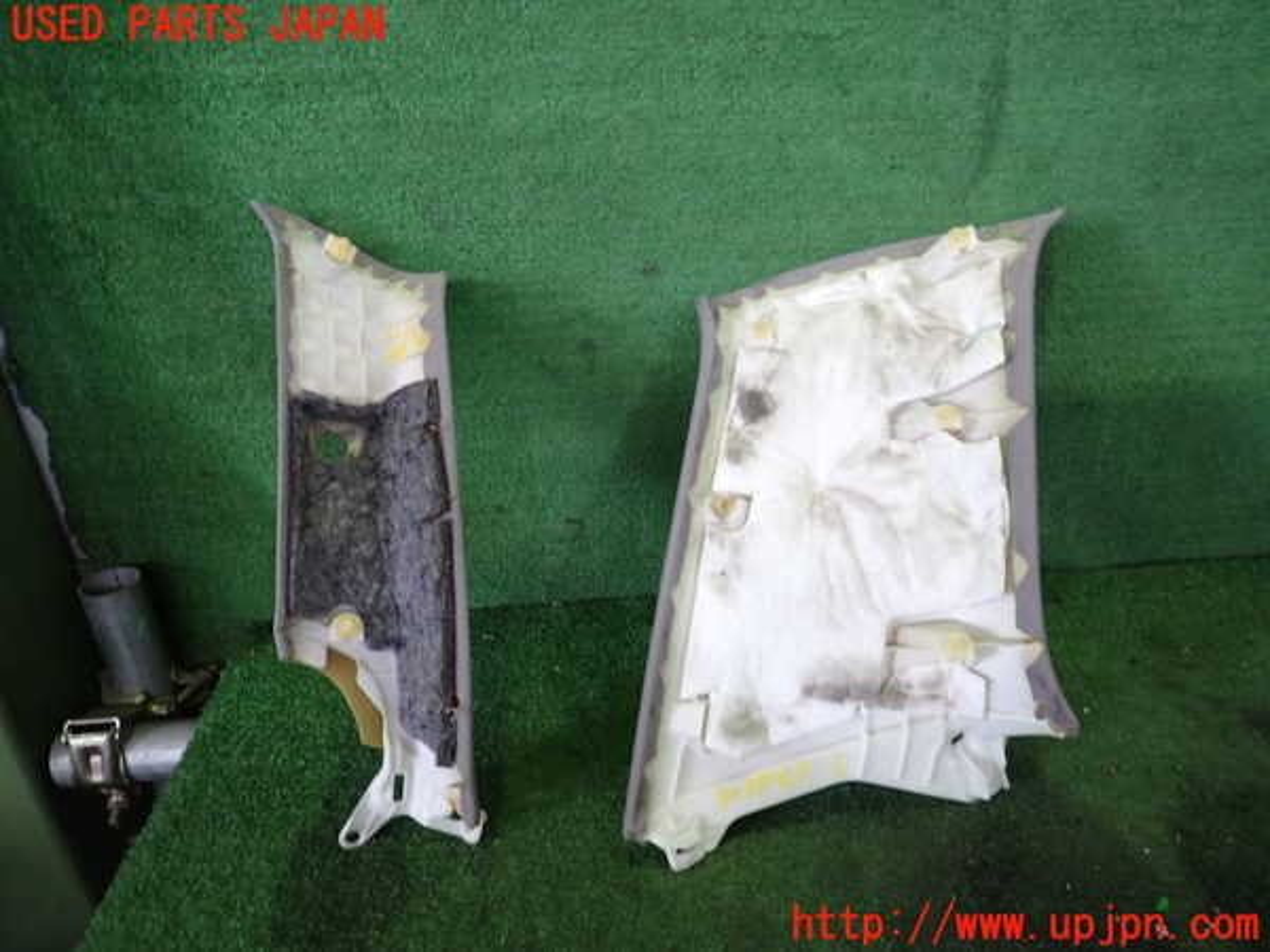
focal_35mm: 25
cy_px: 476
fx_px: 917
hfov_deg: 69.4
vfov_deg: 54.9
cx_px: 635
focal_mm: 4.5
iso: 200
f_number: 2
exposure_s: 1/50
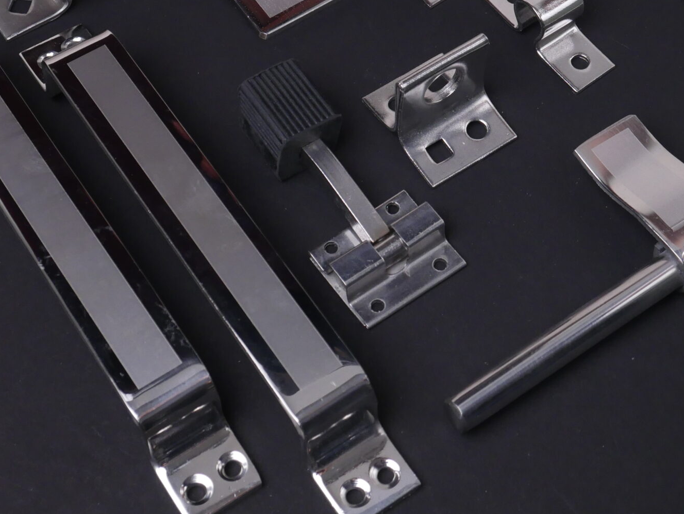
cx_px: 385
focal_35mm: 81
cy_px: 56
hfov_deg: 24.1
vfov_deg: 18.0
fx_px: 1602
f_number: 7.1
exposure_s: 1/30
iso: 800
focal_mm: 21
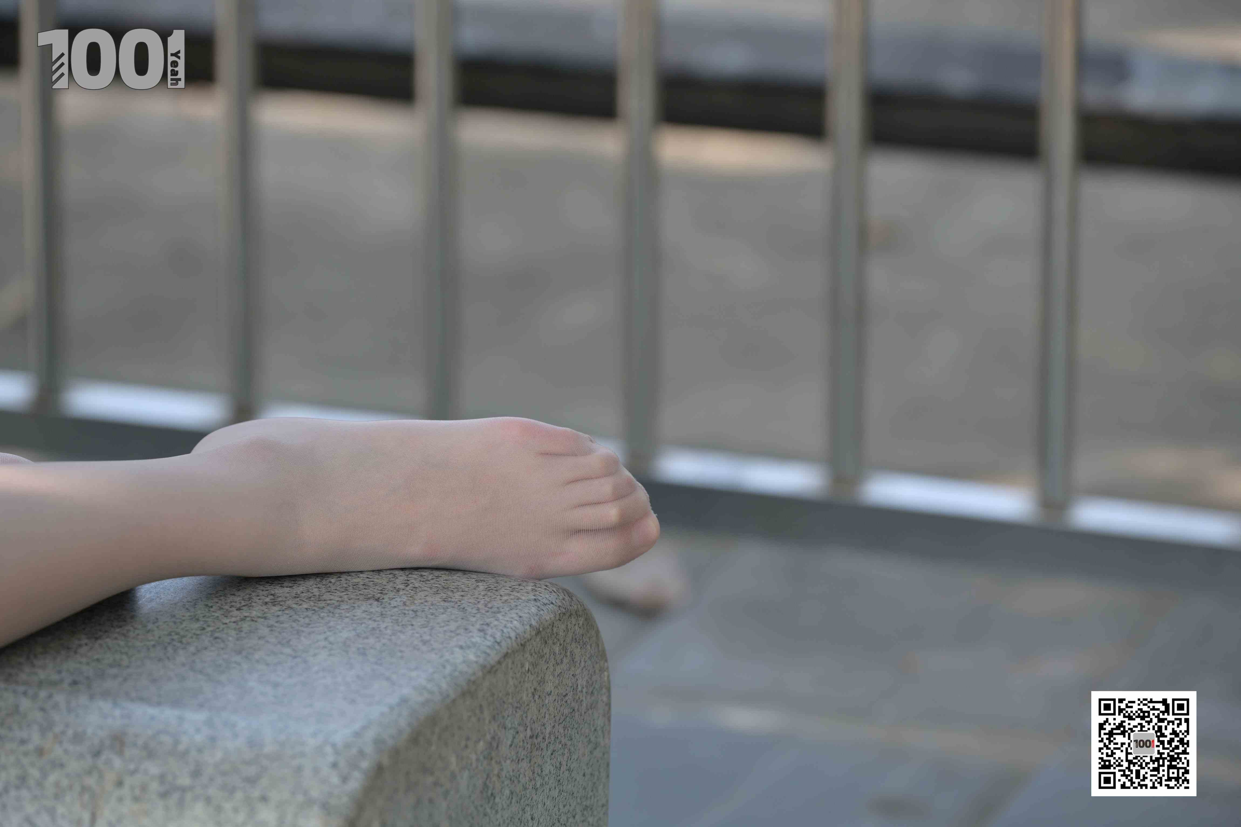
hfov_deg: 10.3
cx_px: 620
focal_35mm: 200
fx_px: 6894
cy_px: 414
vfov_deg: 6.9
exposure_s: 1/800
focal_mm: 200
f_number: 4
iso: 200
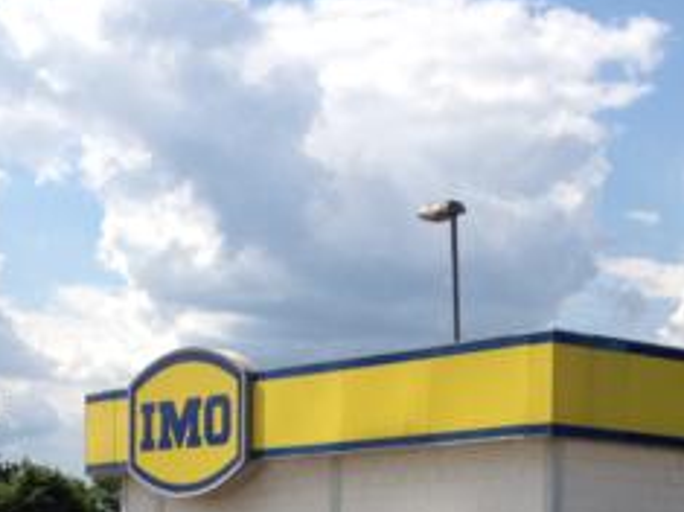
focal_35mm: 119
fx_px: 2350
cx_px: 501
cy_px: 751
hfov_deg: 16.5
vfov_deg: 11.9
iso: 64
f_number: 2.4
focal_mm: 4.28
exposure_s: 1/2632
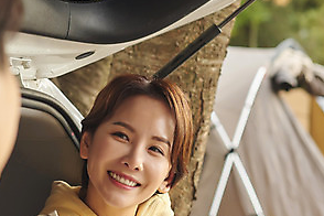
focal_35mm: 102
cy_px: 215
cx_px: 93
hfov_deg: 19.9
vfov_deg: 13.2
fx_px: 918
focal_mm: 50
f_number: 3.2
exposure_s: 1/400
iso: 800
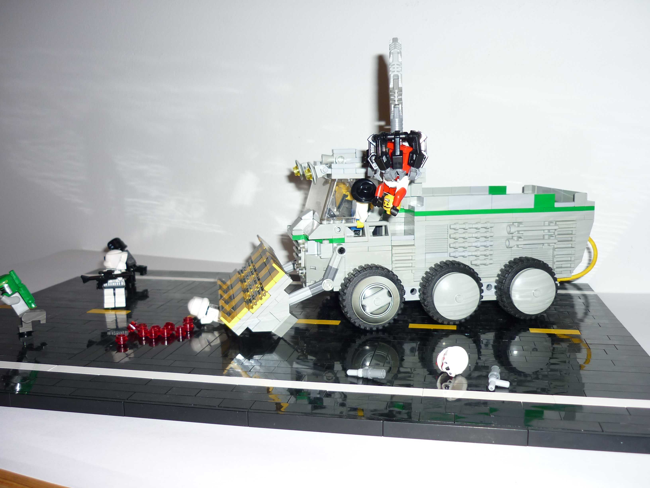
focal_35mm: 33
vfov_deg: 42.9
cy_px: 244
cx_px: 325
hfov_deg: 55.4
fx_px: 620
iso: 100
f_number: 2.8
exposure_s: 1/30
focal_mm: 5.5
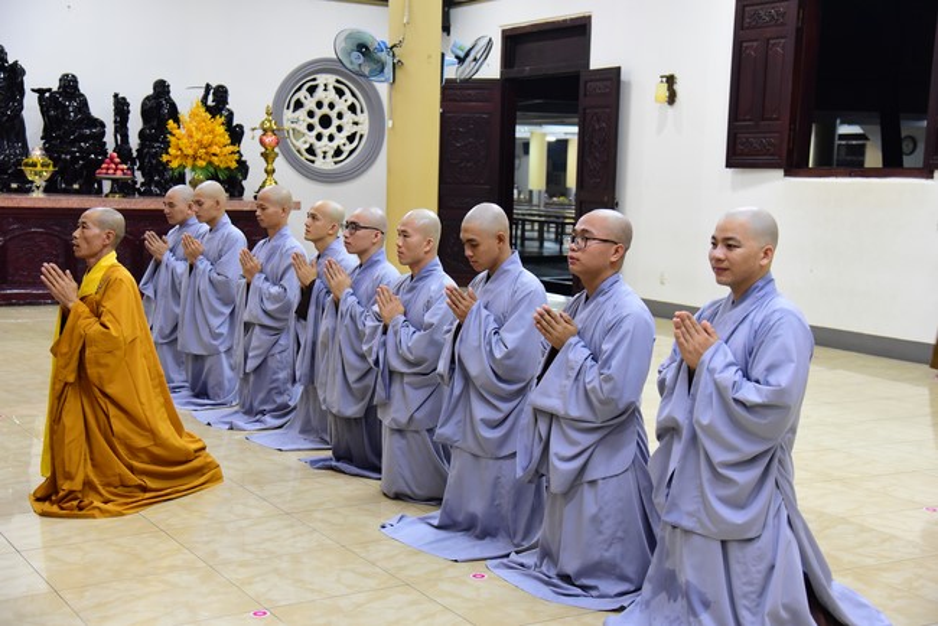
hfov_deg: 39.6
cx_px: 469
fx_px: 1303
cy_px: 313
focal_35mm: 50
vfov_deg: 27.0
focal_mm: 50
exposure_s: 1/40
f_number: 4.5
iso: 3200
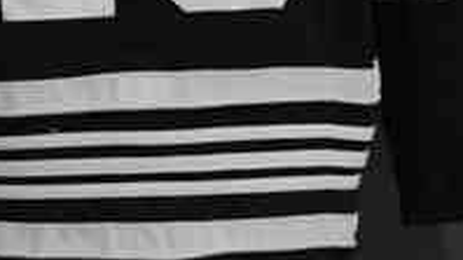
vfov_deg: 5.4
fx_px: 2725
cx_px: -180
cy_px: -218
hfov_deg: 9.5
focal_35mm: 222
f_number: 4.2
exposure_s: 1/60
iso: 4000
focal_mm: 35
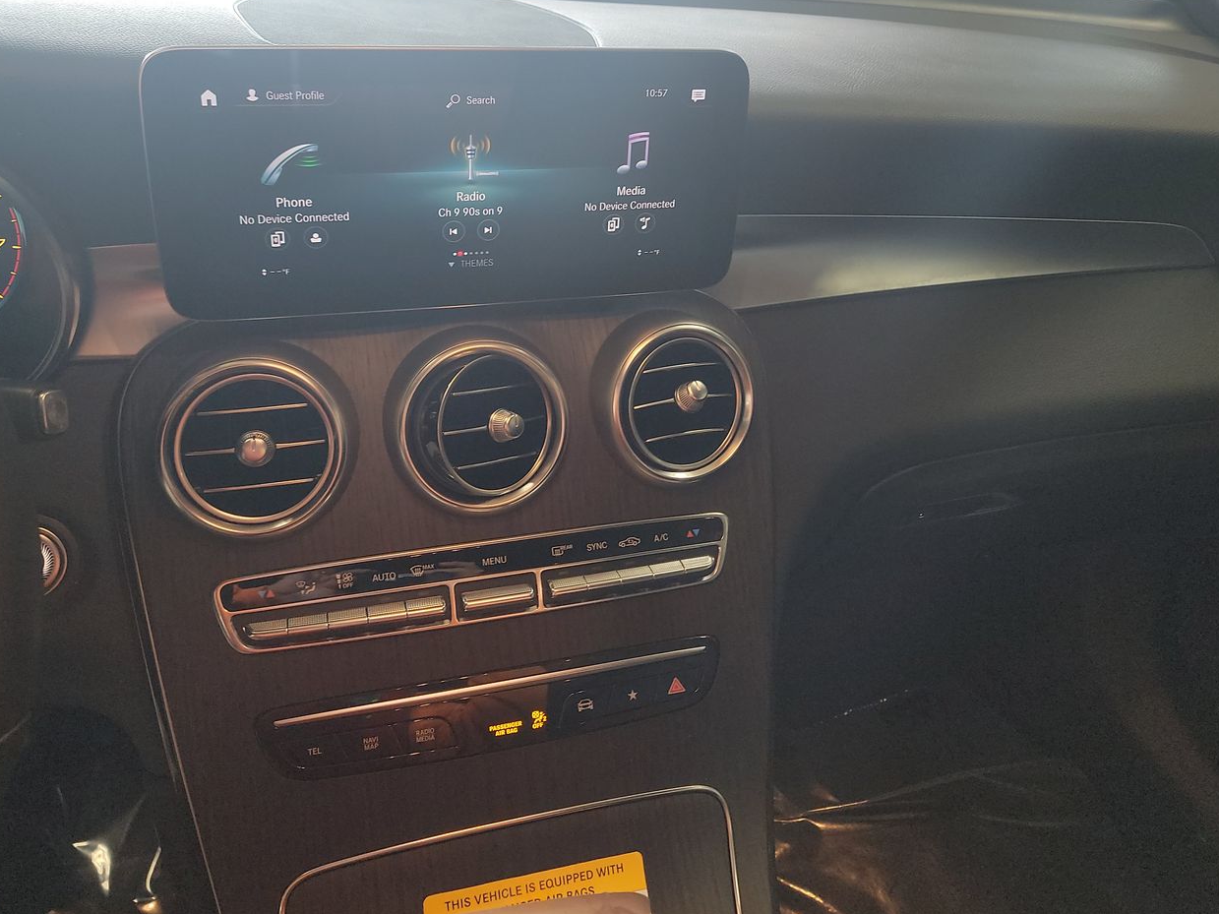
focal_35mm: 31
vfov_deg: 44.9
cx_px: 618
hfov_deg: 58.4
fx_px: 1092
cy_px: 327
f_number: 1.8
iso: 200
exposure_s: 1/59
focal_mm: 6.7
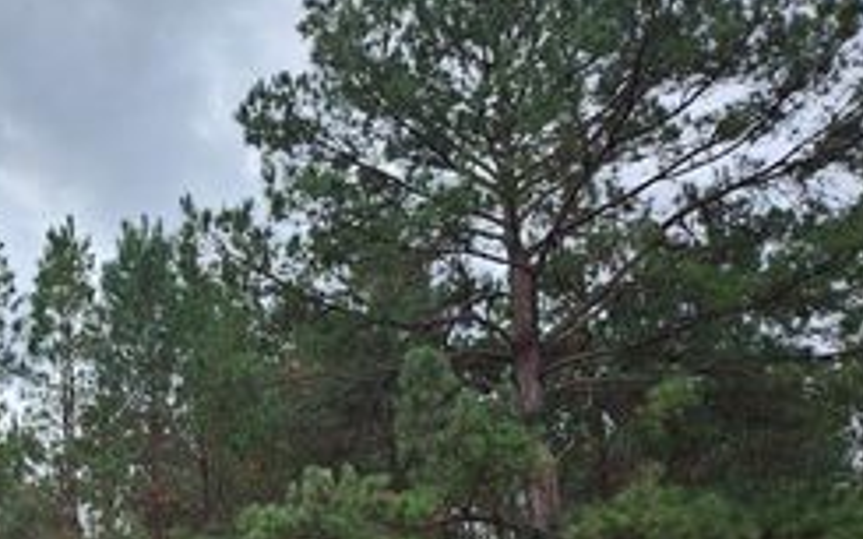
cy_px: 530
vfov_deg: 23.9
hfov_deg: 35.5
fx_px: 1223
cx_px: 18
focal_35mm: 52
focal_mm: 5
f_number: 1.8
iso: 50
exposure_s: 1/3042
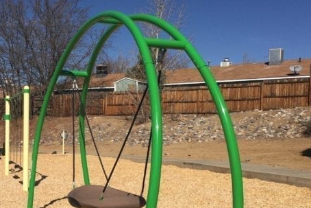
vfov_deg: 26.2
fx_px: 441
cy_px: 155
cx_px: 60
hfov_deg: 37.4
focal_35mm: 51
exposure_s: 1/3968
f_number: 2.2
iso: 32
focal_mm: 4.15
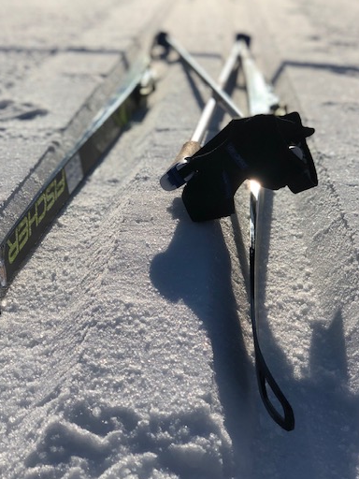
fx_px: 899
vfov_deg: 29.8
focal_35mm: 65
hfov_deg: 22.6
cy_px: 198
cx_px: 161
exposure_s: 1/3436
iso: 16
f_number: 2.4
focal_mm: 6
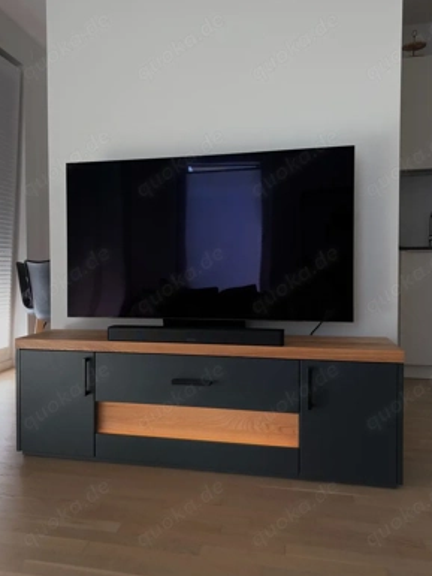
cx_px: 212
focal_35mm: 27
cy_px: 296
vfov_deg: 65.3
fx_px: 449
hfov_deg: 51.4
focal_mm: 5.96
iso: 50
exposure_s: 1/60
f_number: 1.6
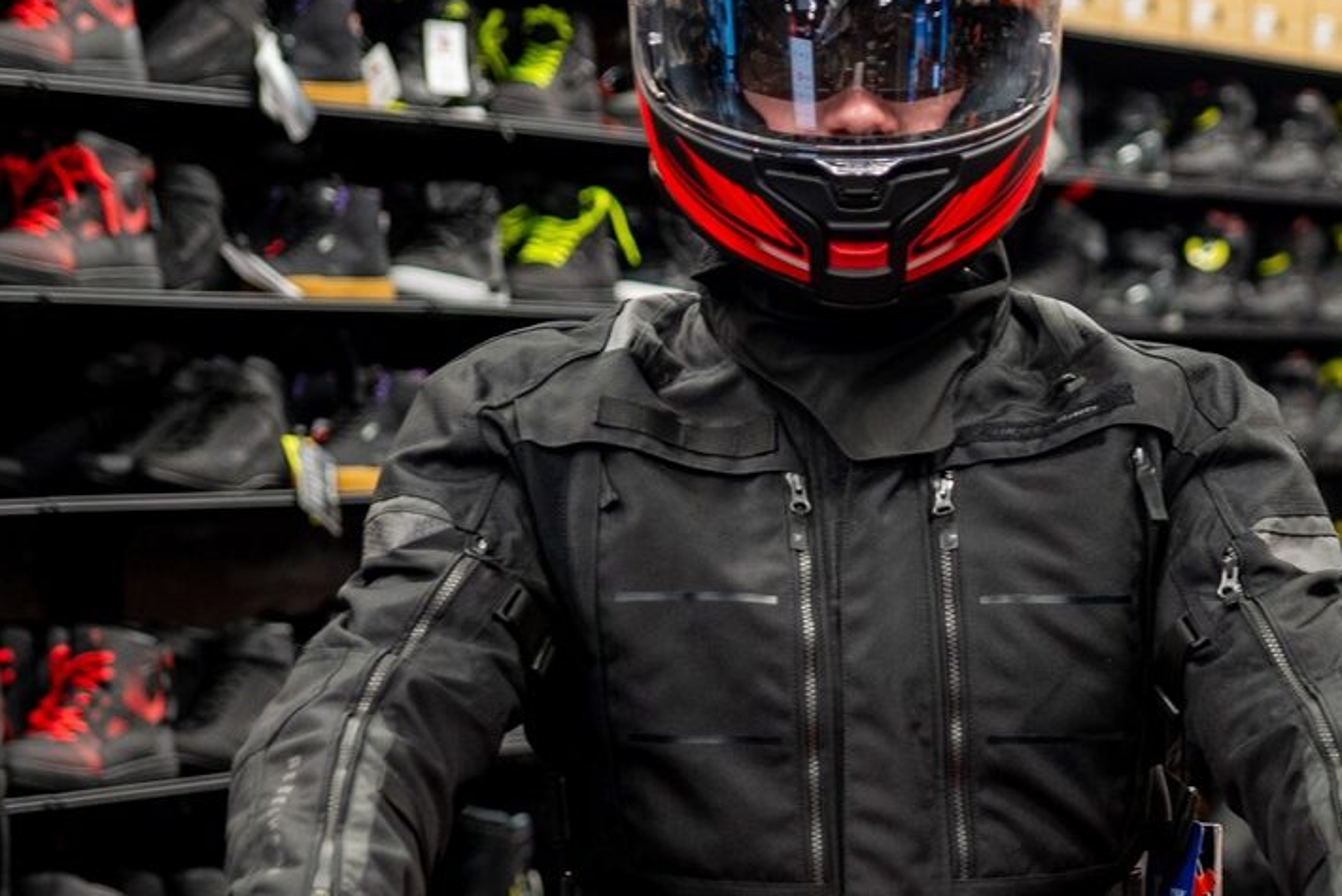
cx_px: 809
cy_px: 408
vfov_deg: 18.2
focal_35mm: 75
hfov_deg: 26.9
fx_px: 2797
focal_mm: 52
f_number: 2.8
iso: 560
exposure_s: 1/50
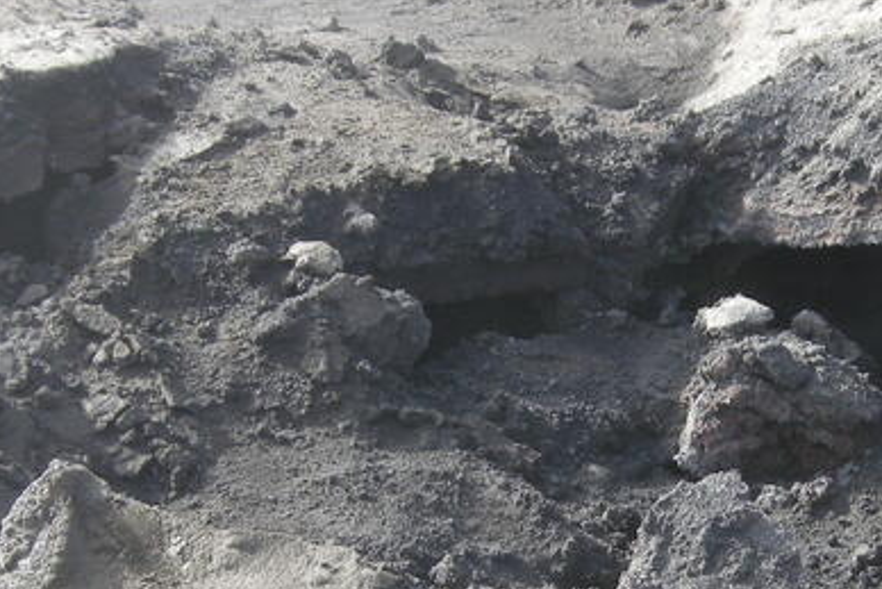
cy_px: 519
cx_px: 668
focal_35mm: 96
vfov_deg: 14.1
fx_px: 2353
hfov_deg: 21.0
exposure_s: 1/119
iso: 100
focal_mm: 7.5
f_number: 4.3
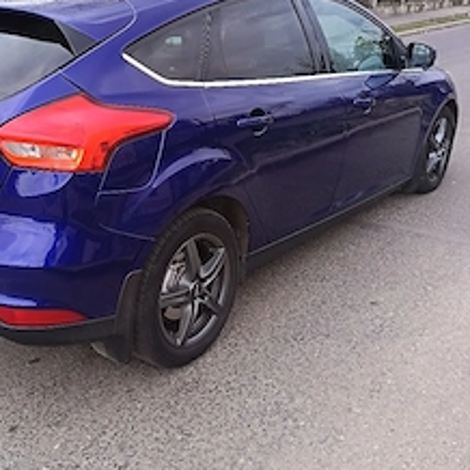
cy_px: 185
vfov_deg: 42.6
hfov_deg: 42.1
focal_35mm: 39
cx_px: 149
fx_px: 599
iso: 250
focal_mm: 5.25
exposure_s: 1/100
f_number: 1.75
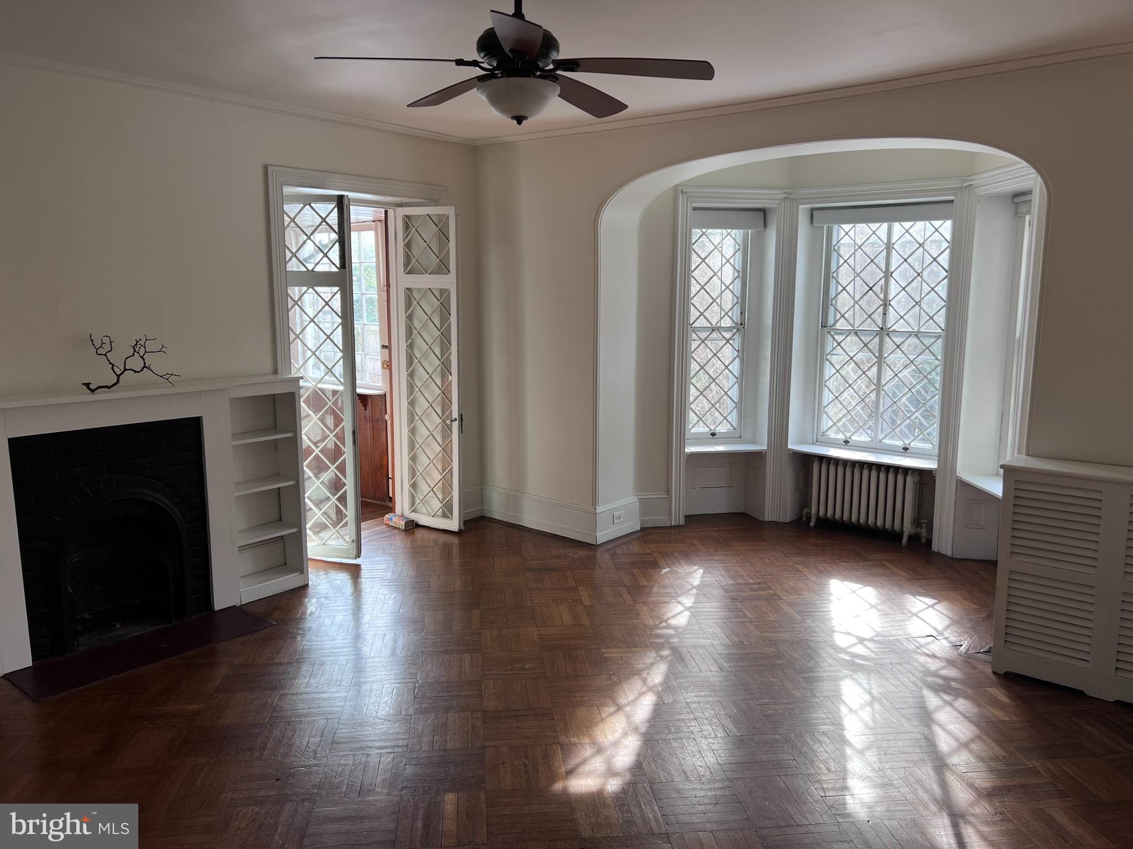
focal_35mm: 26
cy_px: 424
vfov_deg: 53.1
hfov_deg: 67.3
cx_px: 566
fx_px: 851
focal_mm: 5.7
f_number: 1.5
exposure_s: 1/121
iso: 40
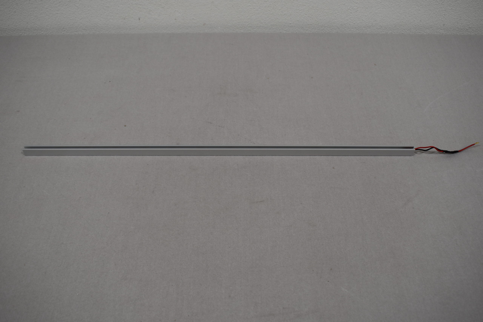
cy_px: 161
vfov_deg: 38.4
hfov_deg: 55.1
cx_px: 242
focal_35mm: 34
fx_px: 463
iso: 280
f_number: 5.6
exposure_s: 1/125
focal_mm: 23
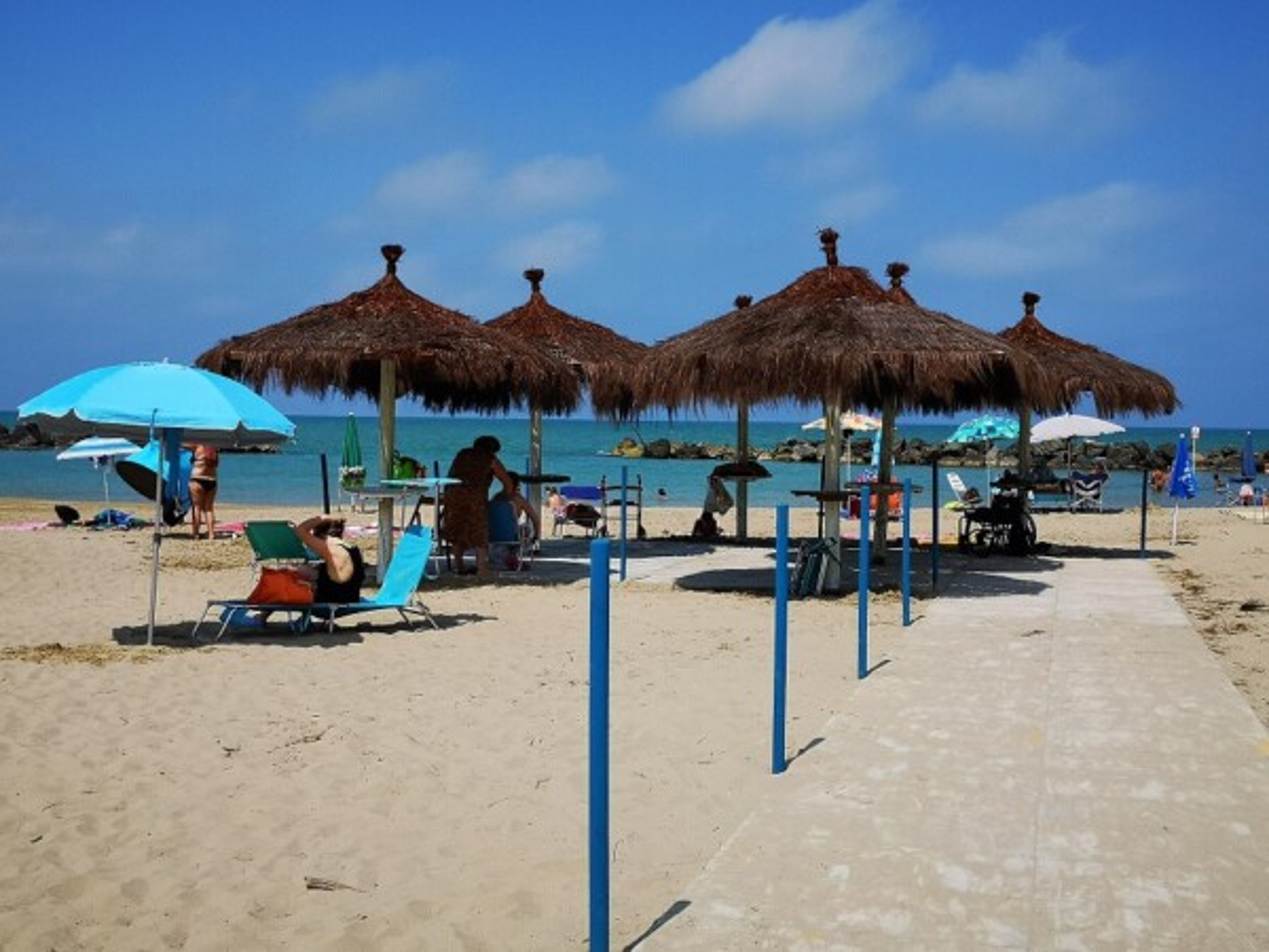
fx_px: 1613
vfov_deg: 32.9
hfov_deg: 42.9
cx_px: 634
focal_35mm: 44
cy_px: 476
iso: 50
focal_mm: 3.95
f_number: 1.8
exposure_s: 1/3448
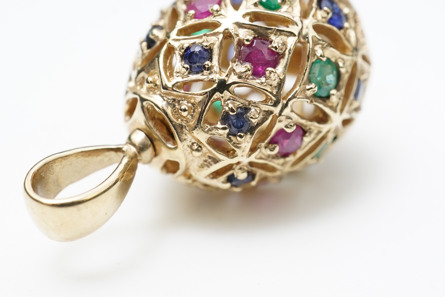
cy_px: 101
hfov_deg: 26.3
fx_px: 952
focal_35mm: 77
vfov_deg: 17.7
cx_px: 247
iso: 640
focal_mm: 30
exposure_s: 1/100
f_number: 16
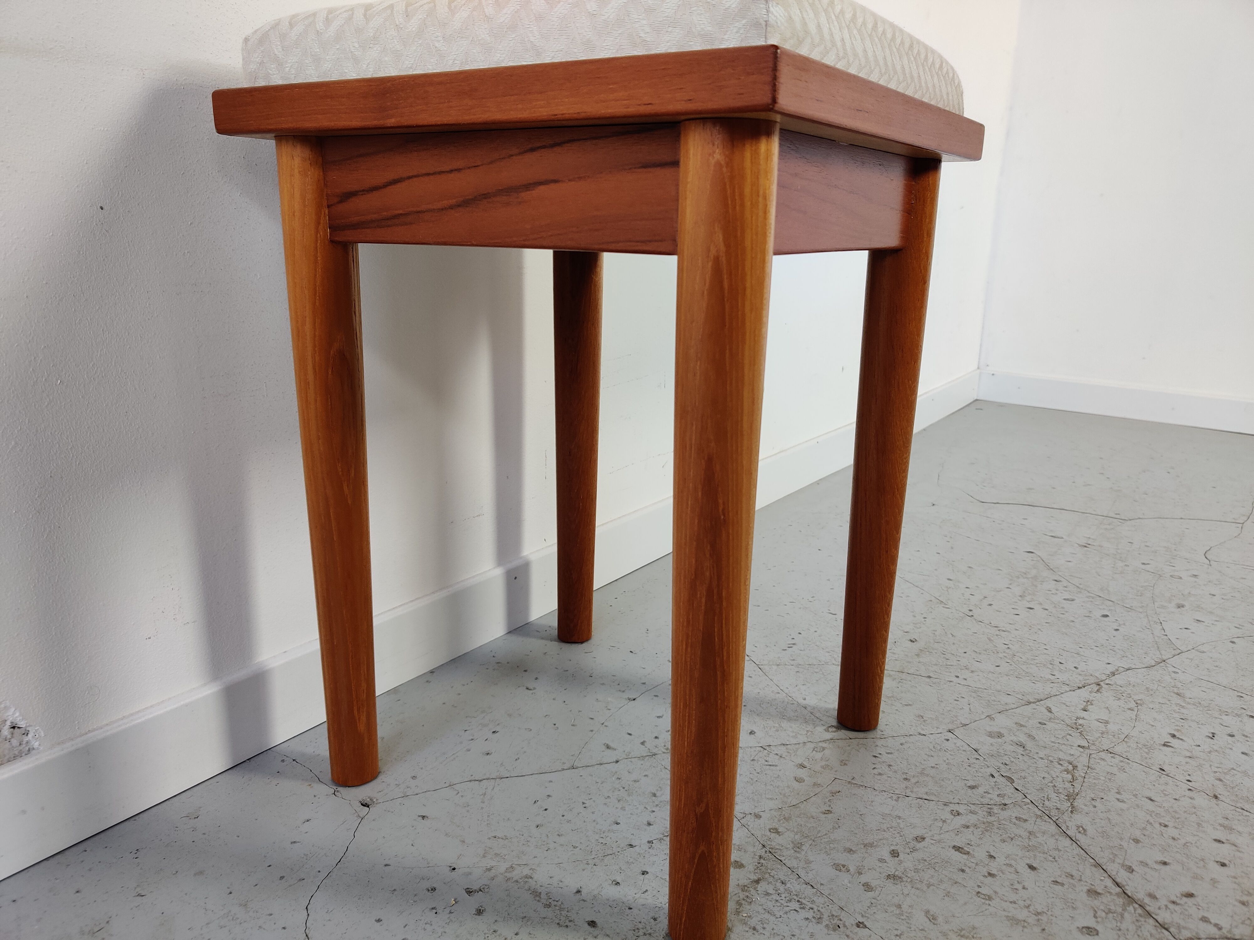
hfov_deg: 65.3
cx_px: 627
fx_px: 978
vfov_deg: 51.4
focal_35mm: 27
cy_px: 470
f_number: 1.65
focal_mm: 4.75
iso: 160
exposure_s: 1/100
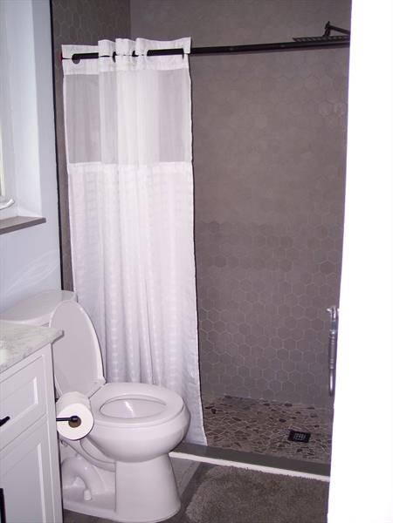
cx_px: 196
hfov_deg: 36.8
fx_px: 590
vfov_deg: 47.9
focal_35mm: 39
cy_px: 262
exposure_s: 1/60
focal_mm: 8
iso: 100
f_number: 2.8
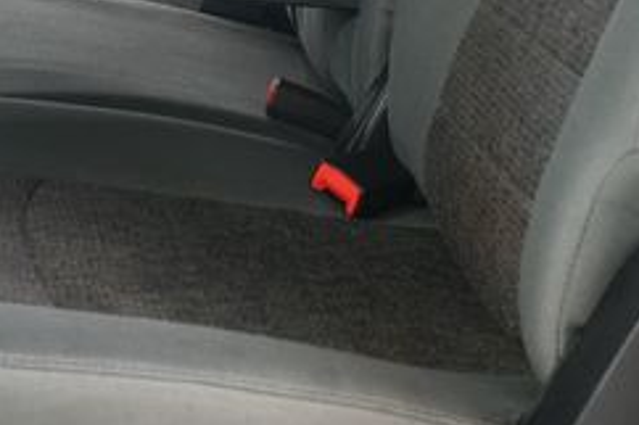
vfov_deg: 12.7
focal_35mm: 106
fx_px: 1880
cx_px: 182
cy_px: 3
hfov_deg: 19.2
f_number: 4
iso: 100
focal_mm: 27
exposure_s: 1/160
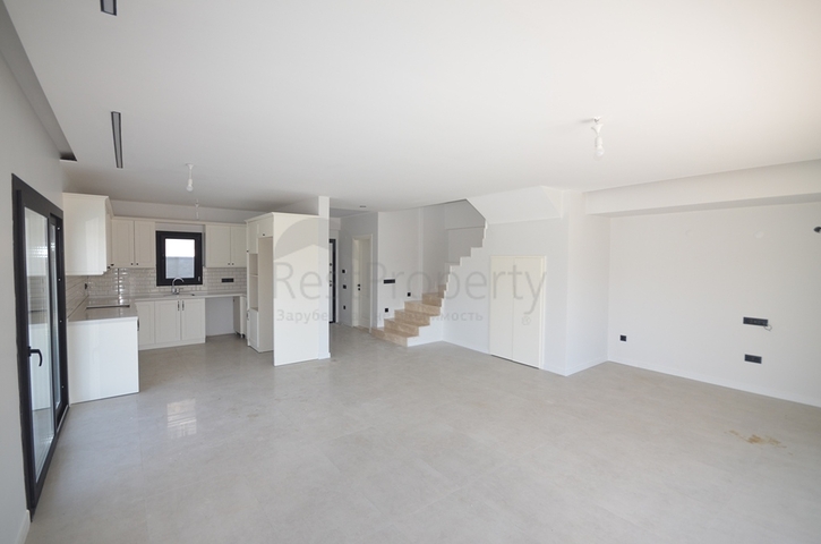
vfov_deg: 71.8
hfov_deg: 95.1
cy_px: 272
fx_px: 375
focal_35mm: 16
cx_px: 410
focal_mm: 11
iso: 400
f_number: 7.1
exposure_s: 1/160
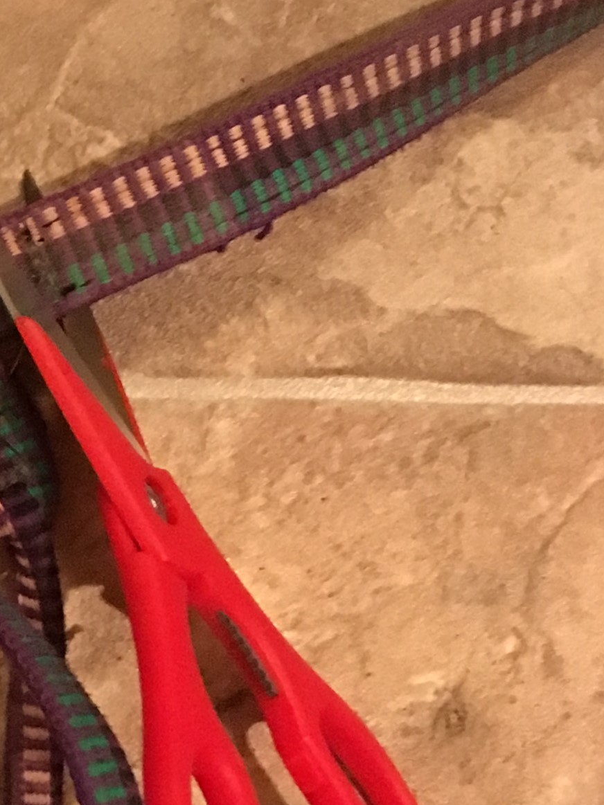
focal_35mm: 99
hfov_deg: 13.7
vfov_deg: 19.7
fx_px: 2304
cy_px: 608
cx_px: -399
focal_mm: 4.15
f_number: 2.2
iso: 320
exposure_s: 1/15
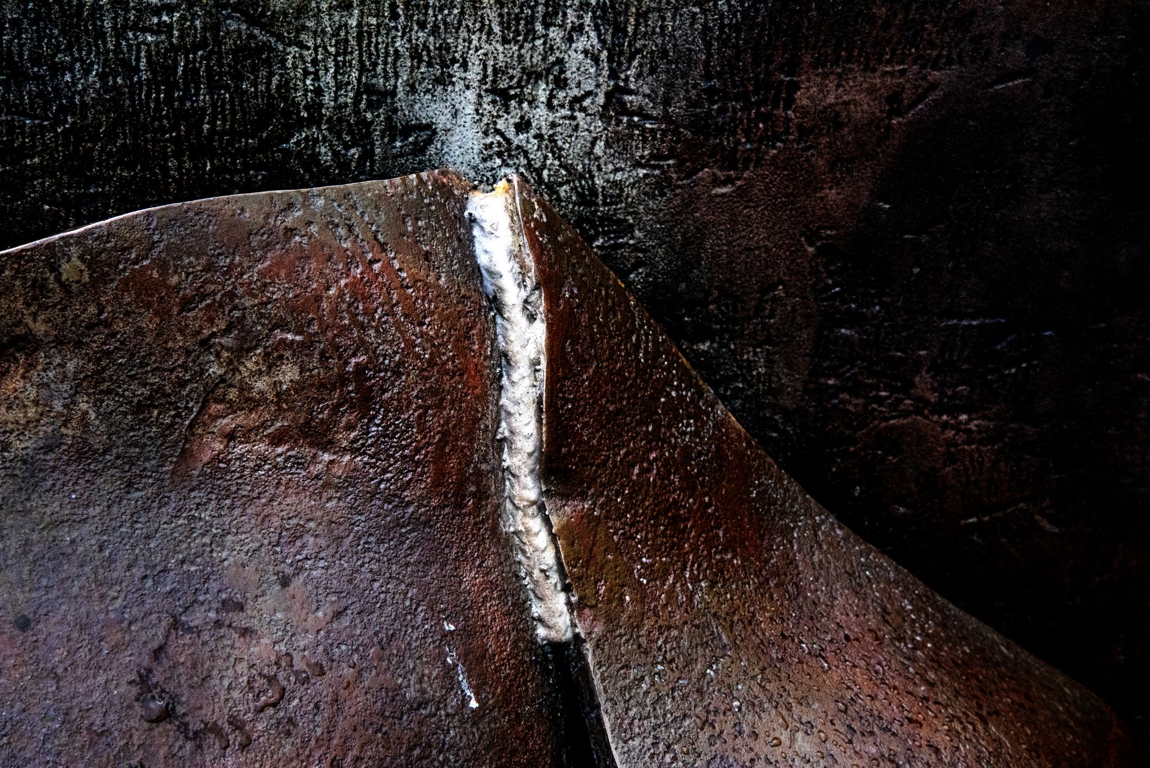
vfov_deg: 16.1
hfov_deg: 23.9
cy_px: 384
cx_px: 575
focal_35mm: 85
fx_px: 2716
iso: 3200
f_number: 13
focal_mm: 85
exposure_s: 1/800
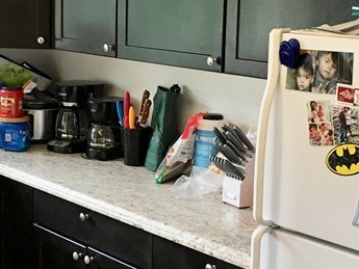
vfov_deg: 17.2
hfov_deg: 22.6
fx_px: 892
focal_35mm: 86
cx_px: 98
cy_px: 144
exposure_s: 1/30
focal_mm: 4.15
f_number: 2.2
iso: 40
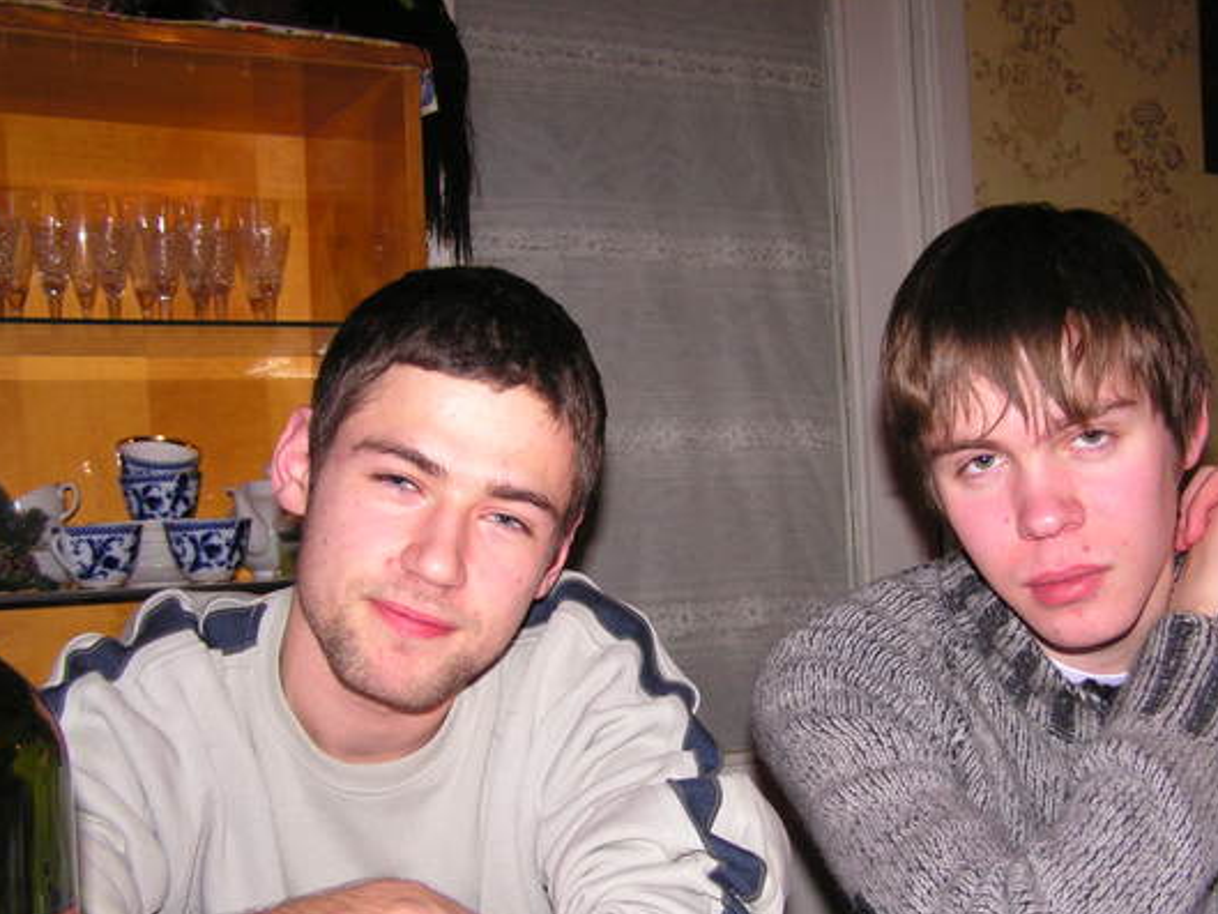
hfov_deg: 41.1
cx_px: 714
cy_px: 546
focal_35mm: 46
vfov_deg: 31.4
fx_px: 1619
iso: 100
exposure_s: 1/40
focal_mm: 6.3
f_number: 2.8
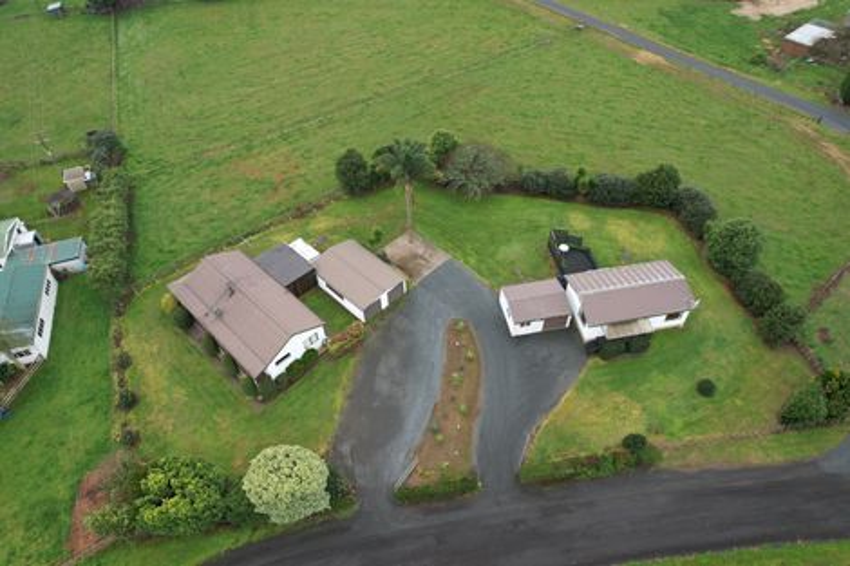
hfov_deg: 78.6
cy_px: 283
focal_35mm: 22
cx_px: 425
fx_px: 519
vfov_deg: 57.2
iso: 100
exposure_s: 1/50
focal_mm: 8.38
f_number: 2.8
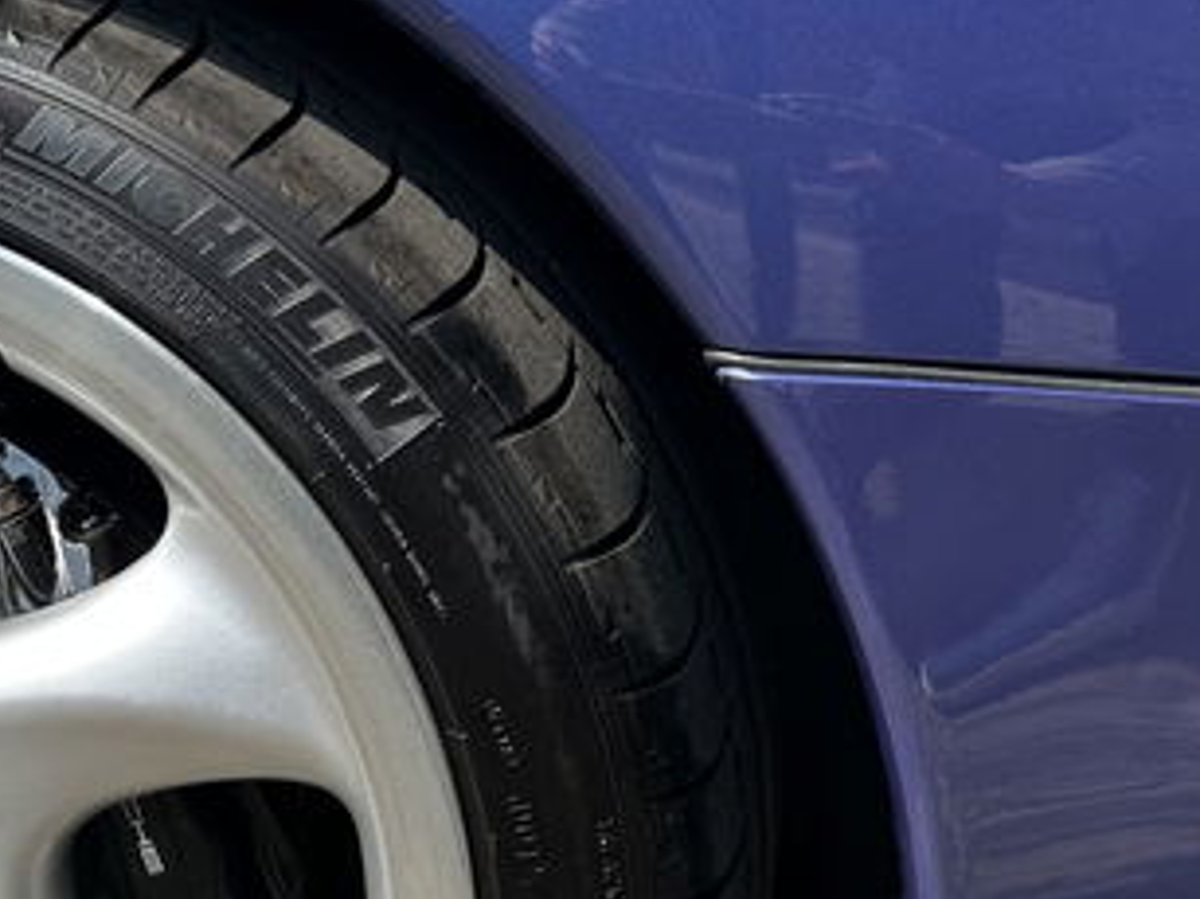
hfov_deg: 30.0
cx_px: 0
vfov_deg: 23.8
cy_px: 782
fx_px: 2079
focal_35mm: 60
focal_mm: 6.86
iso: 80
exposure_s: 1/1949
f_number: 1.78
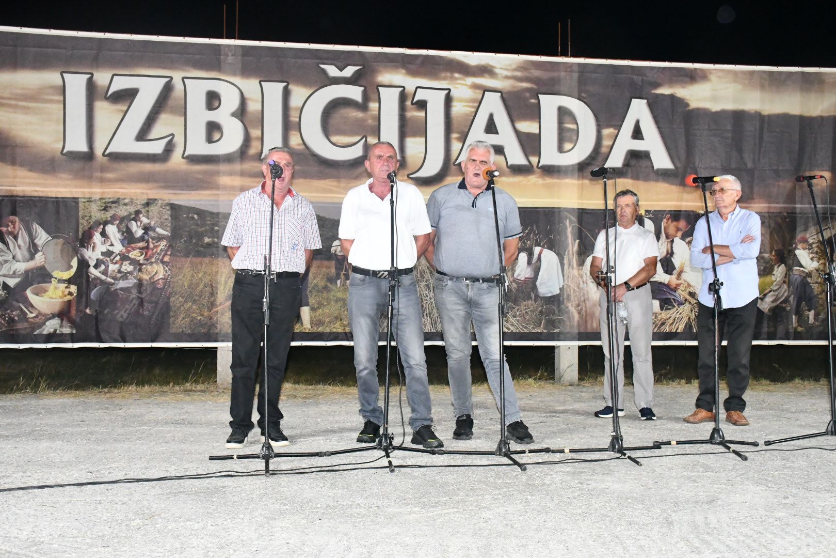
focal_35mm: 39
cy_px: 279
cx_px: 418
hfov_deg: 49.6
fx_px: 906
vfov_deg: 34.2
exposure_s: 1/60
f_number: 6.3
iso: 6400
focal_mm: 26
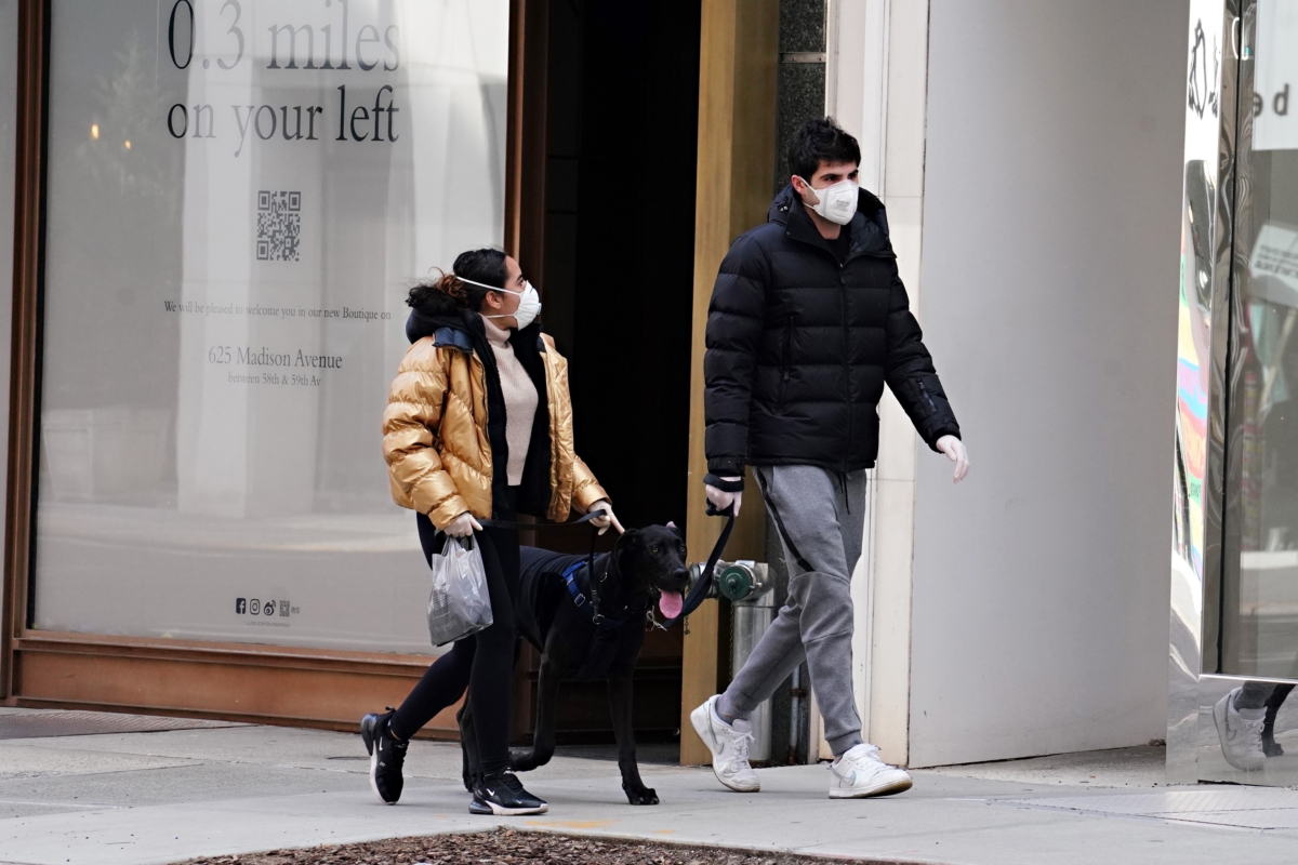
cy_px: 432
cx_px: 649
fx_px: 7211
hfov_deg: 10.3
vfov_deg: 6.9
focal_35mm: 200
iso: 1600
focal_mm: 200
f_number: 9
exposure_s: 1/400
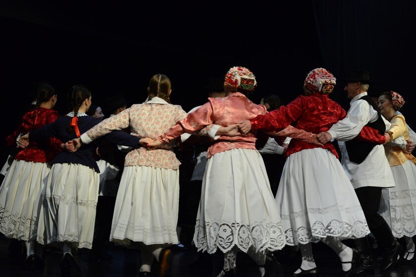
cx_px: 208
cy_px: 138
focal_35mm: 48
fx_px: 555
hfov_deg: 41.1
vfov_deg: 28.1
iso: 3200
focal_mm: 48
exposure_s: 1/200
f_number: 7.1
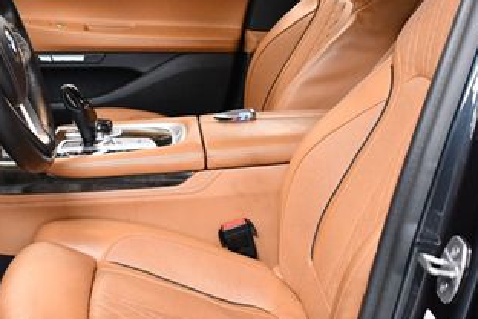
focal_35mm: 74
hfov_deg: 27.0
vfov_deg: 18.4
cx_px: 118
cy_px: 143
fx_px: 982
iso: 2200
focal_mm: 18
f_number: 3.5
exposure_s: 1/125
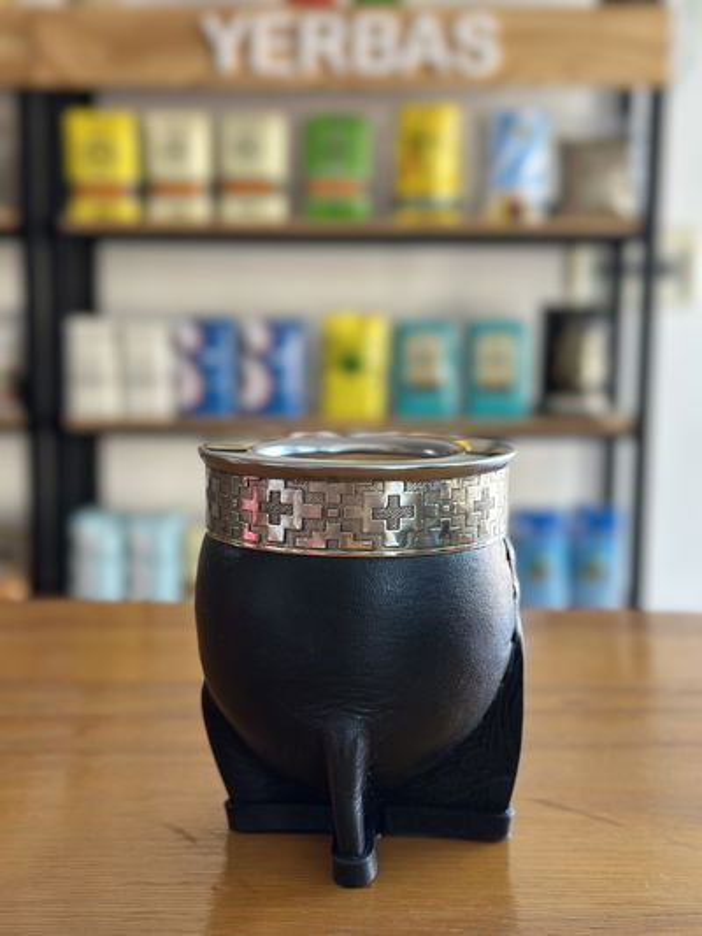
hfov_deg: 30.3
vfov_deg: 39.6
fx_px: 1297
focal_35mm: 48
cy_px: 468
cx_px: 351
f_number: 1.78
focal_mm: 6.86
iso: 125
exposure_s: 1/109
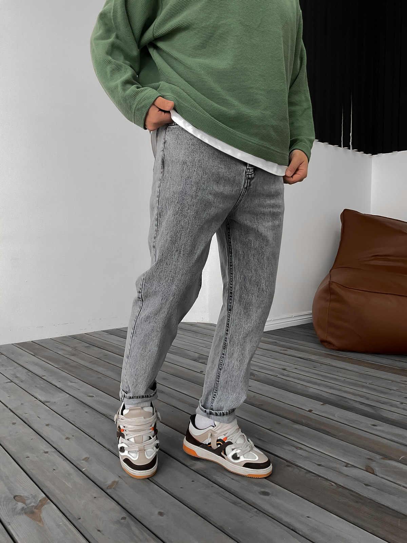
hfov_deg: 48.2
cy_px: 272
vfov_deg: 61.7
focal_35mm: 29
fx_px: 455
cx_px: 204
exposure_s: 1/120
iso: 64
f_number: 1.8
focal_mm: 3
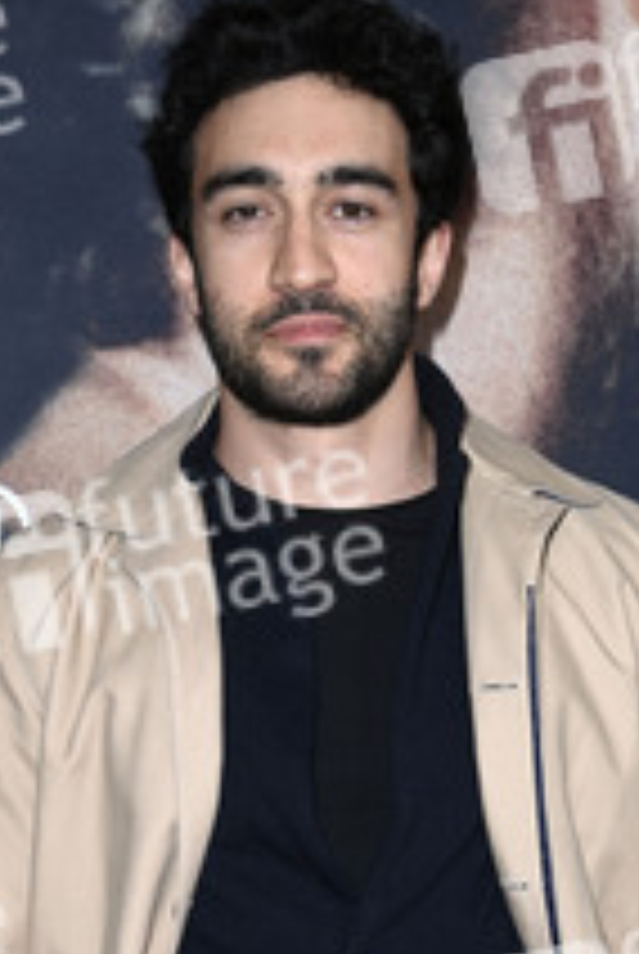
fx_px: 3397
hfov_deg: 10.7
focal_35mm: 128
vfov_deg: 15.9
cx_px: 284
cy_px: 783
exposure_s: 1/250
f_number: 5.6
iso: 1000
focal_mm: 68
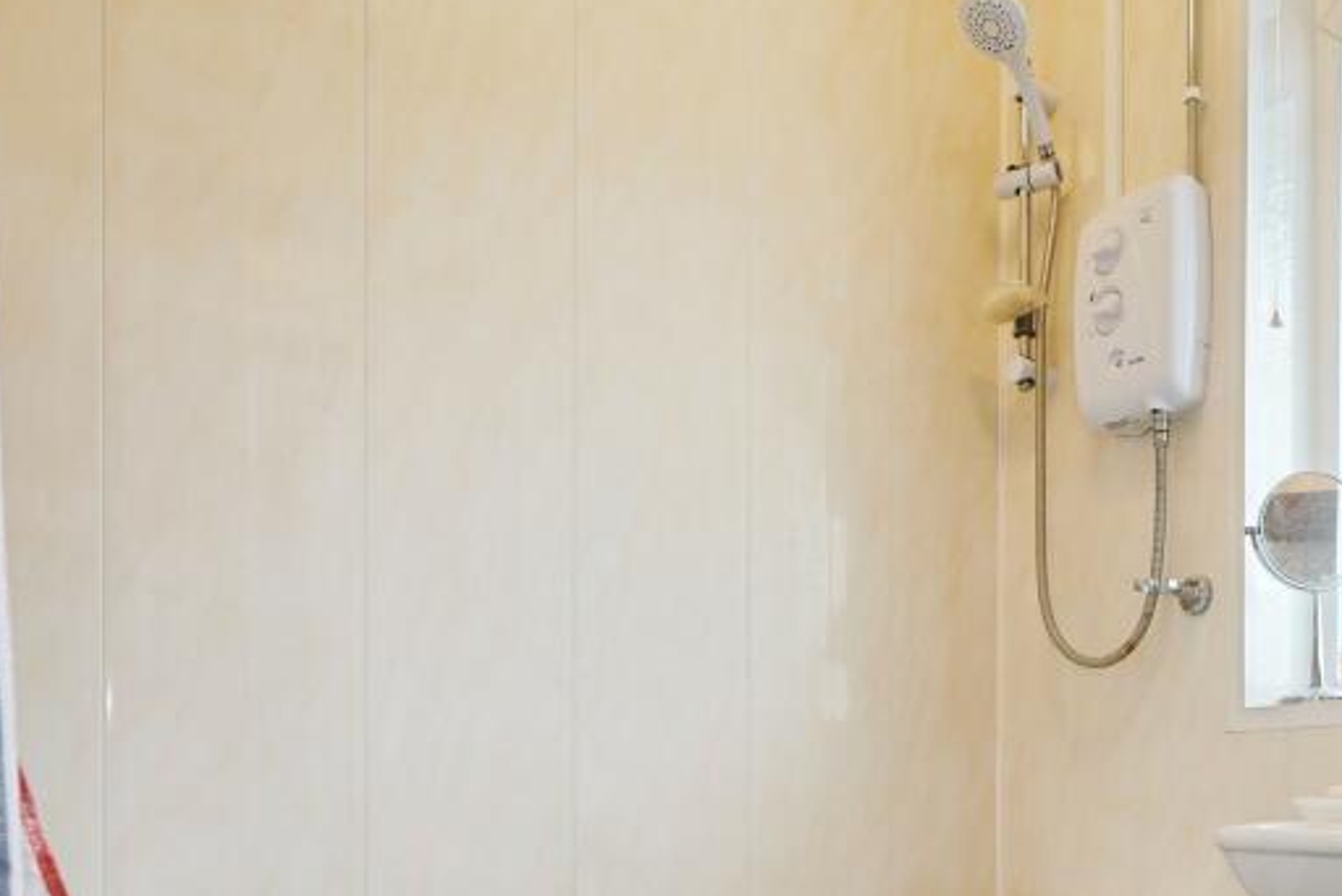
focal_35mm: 32
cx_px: 1014
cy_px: 840
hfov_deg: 55.7
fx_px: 1194
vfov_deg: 37.8
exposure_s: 1/13
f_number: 6.3
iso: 320
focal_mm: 16
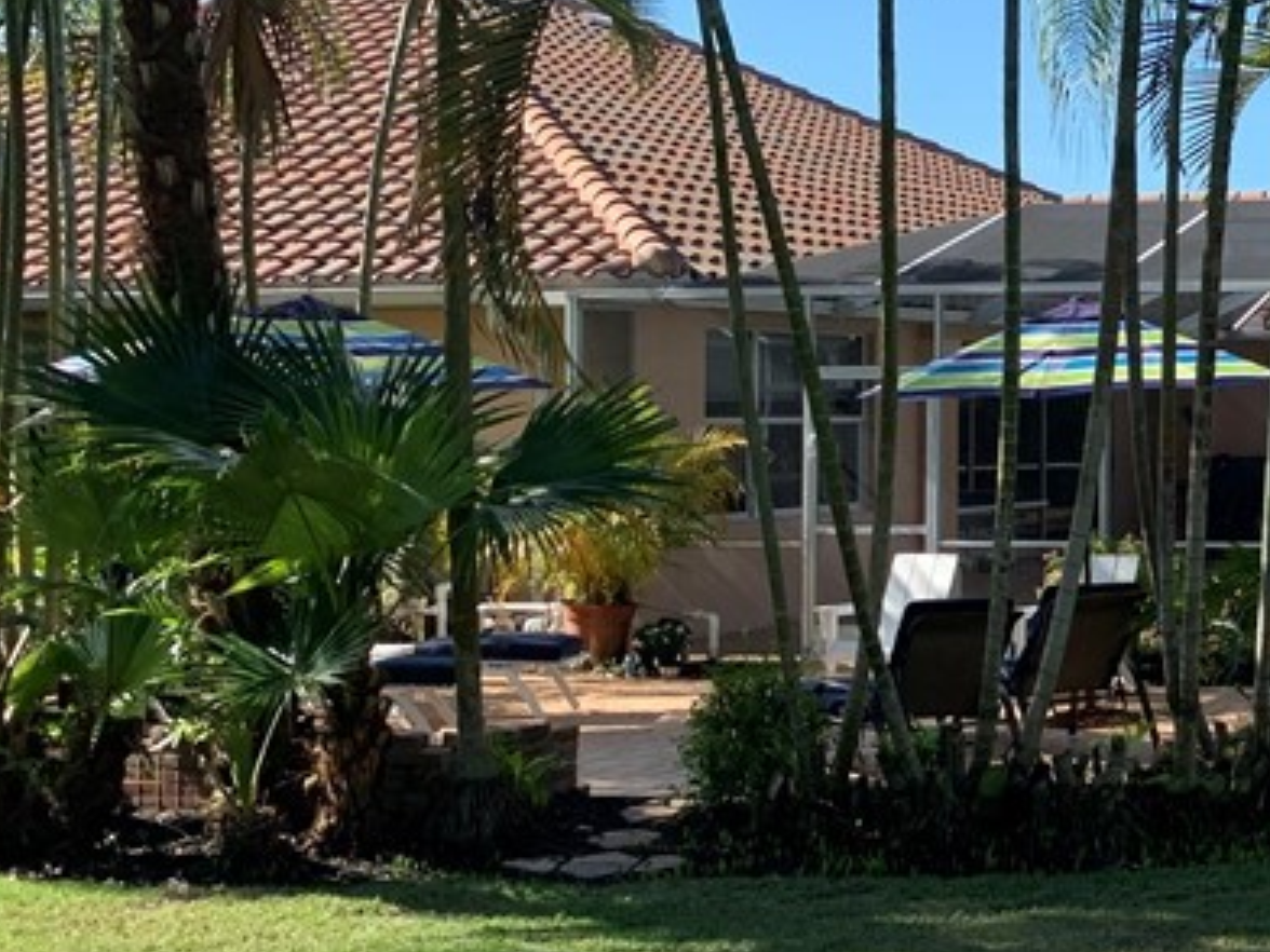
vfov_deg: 21.6
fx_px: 2495
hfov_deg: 25.4
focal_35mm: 68
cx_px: 1558
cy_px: 392
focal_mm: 4.25
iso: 25
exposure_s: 1/962
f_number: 1.8
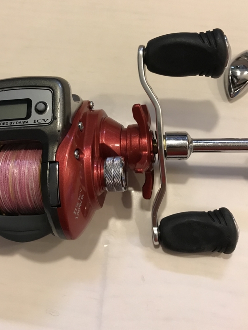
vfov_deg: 52.2
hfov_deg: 40.5
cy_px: 130
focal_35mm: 35
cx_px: 101
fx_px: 334
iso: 50
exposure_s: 1/15
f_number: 1.8
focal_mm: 3.99
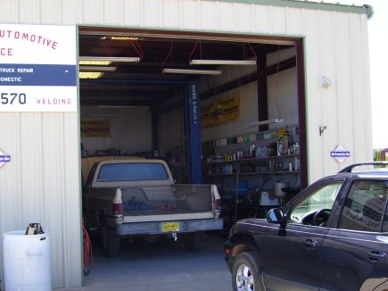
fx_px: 571
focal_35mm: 51
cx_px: 139
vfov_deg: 28.5
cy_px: 166
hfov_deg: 37.2
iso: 80
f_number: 2.7
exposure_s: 1/350
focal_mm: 6
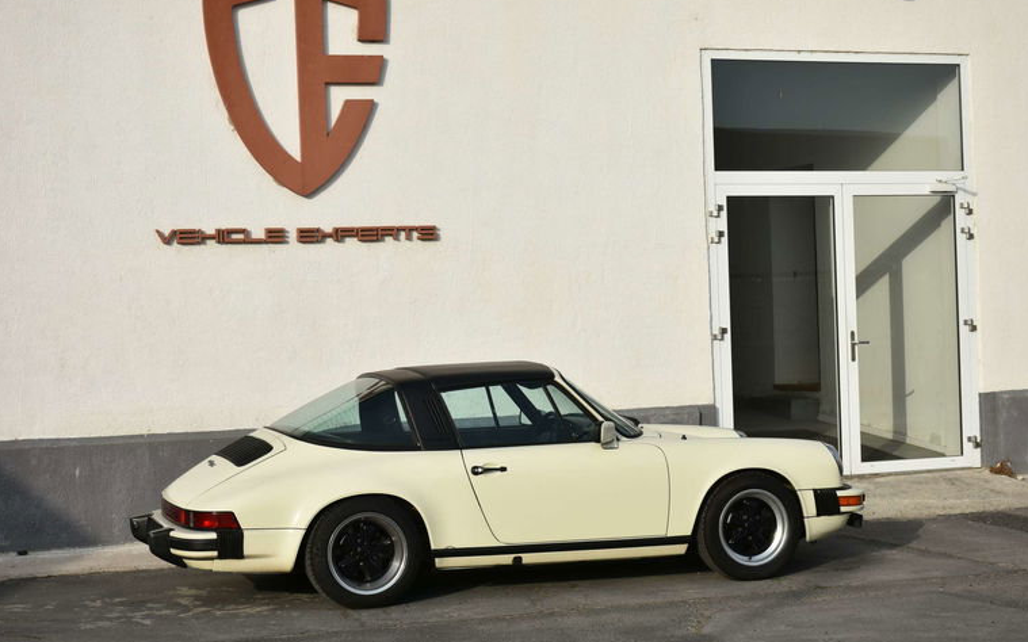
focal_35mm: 65
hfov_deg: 31.5
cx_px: 513
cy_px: 305
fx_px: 1821
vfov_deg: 20.0
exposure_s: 1/500
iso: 160
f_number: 8
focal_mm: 42
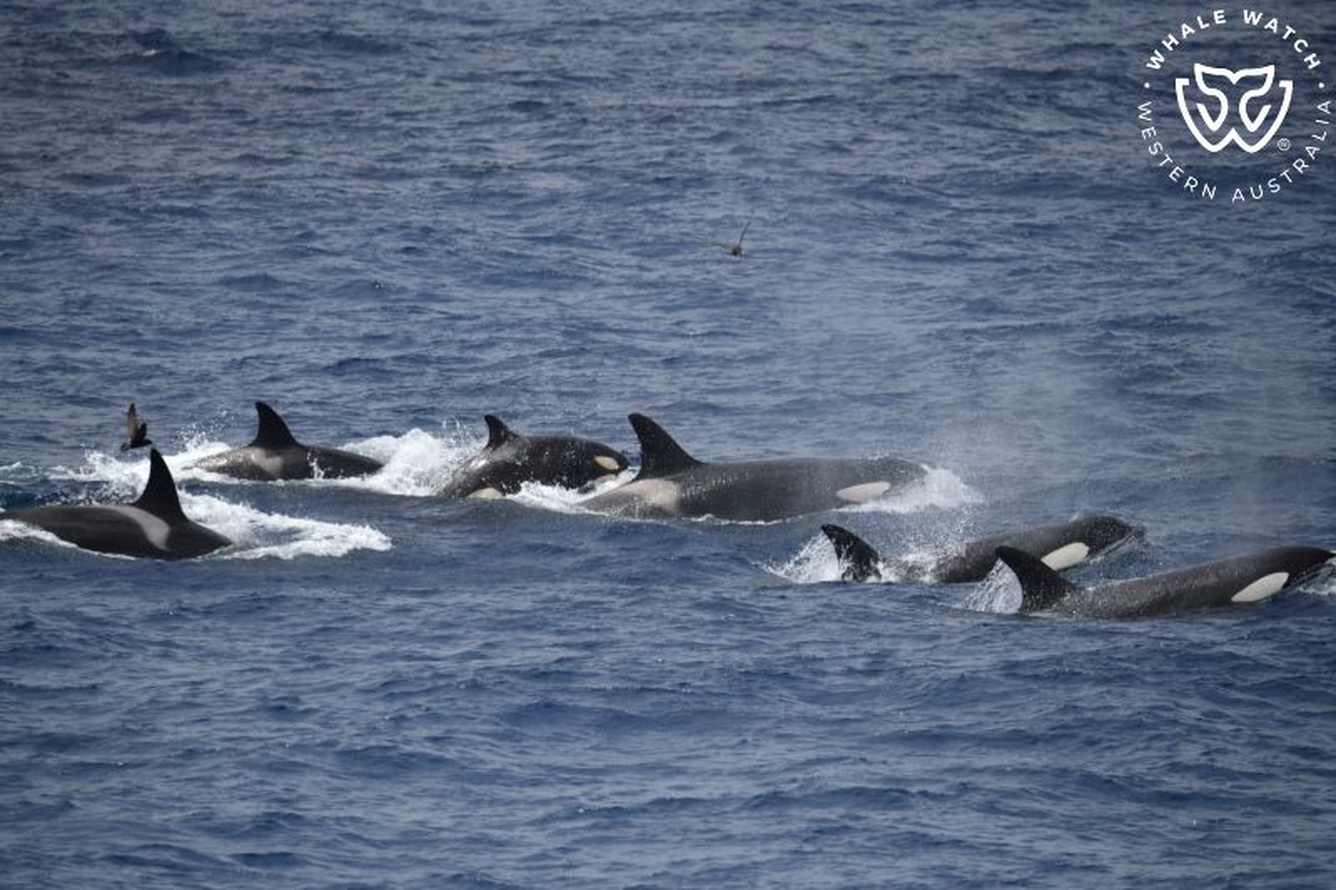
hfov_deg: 4.9
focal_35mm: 420
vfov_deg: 3.3
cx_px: 668
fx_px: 15582
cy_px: 445
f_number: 6
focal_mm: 420
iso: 720
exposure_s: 1/8000
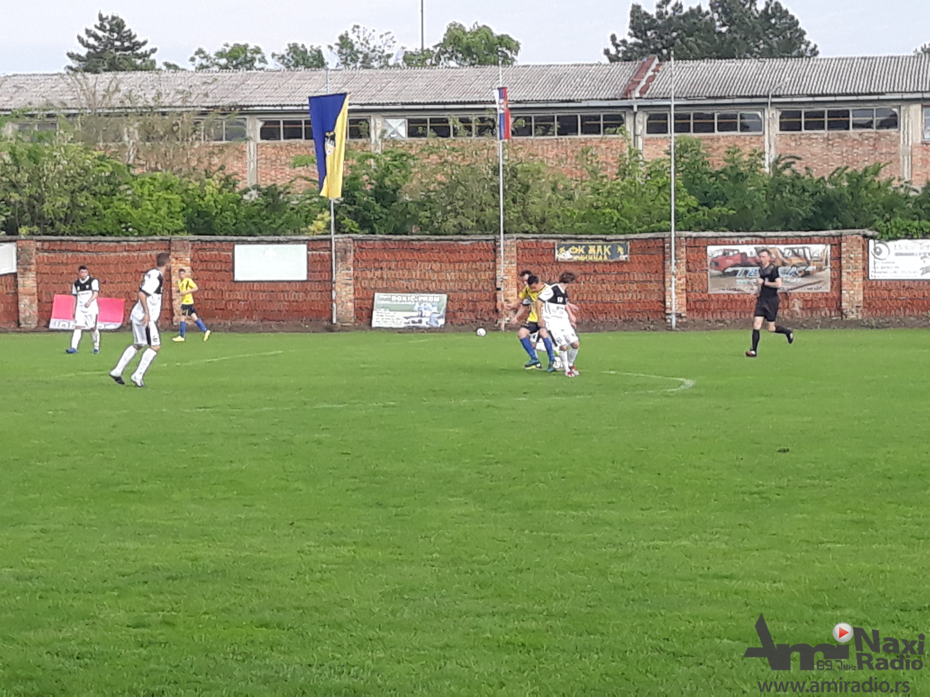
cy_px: 348
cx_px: 465
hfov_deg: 65.3
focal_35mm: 27
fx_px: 725
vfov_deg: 51.4
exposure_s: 1/554
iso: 40
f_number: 1.7
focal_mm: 3.71
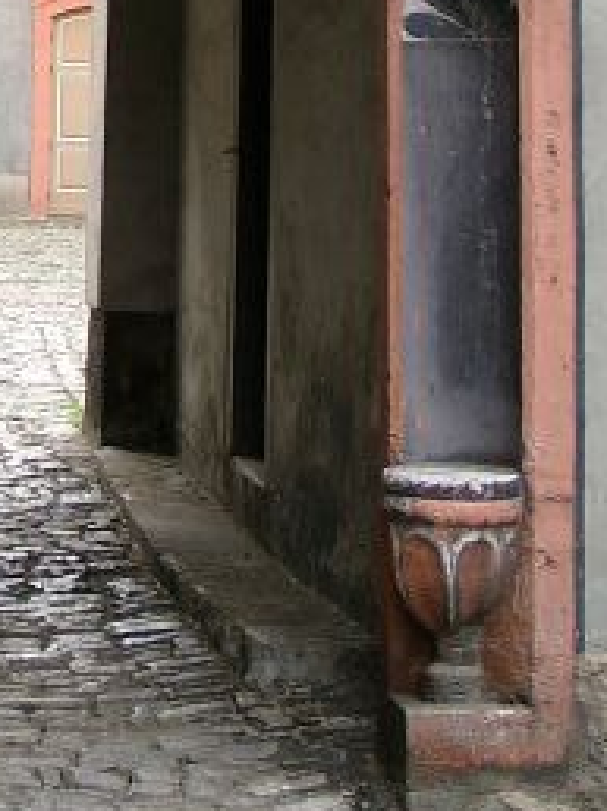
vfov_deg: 16.3
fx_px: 2763
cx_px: -82
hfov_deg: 12.3
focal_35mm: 118
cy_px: -50
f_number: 2.8
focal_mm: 8.02
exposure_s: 1/80.7
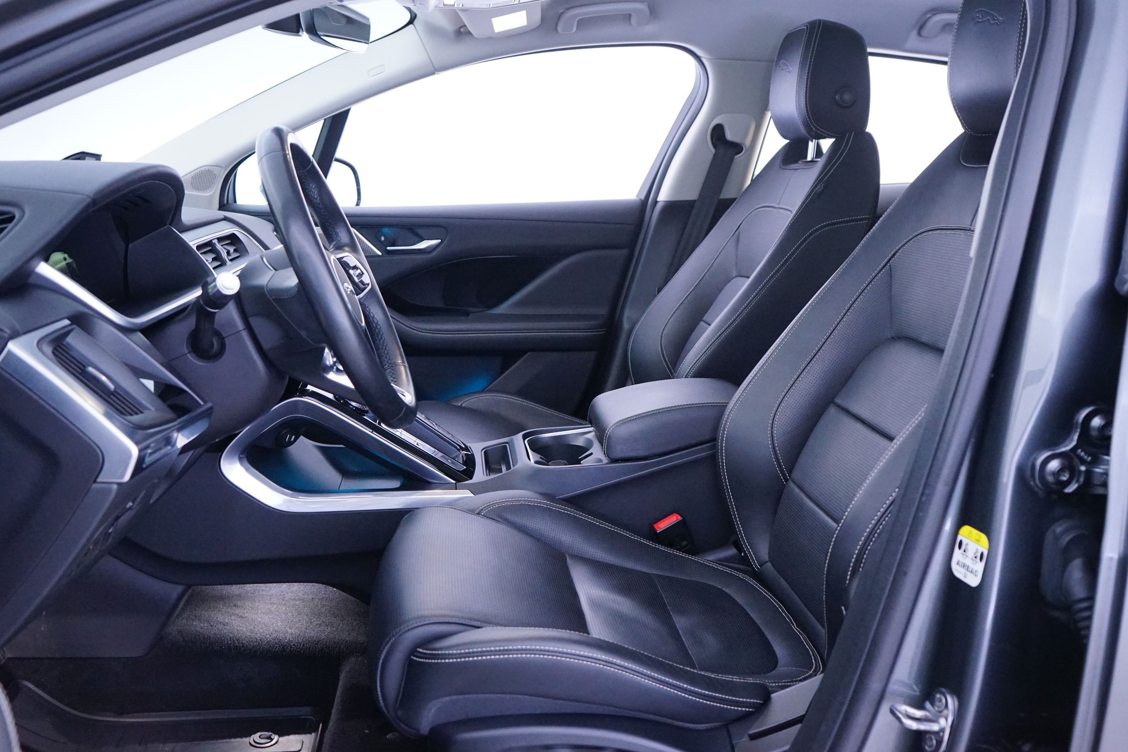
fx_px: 1003
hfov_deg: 58.7
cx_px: 564
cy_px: 376
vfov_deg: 41.1
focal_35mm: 32
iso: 3200
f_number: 5.6
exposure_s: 1/13
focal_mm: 32
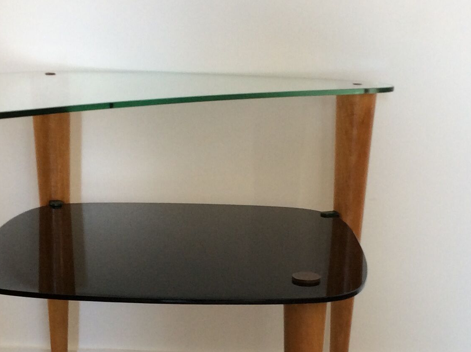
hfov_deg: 26.4
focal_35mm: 74
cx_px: 238
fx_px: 1005
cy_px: 298
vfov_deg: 19.6
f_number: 2.4
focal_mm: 3.3
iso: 32
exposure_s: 1/25
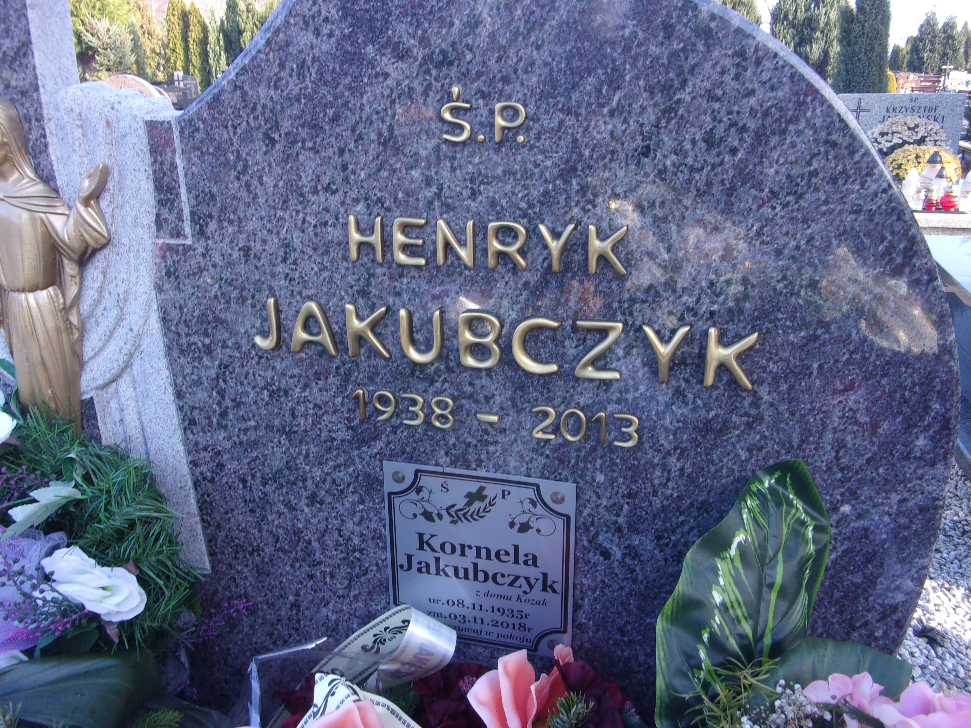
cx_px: 486
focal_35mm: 28
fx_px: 785
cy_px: 364
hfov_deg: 63.4
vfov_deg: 49.7
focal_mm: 5.1
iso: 80
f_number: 3.9
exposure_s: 1/50
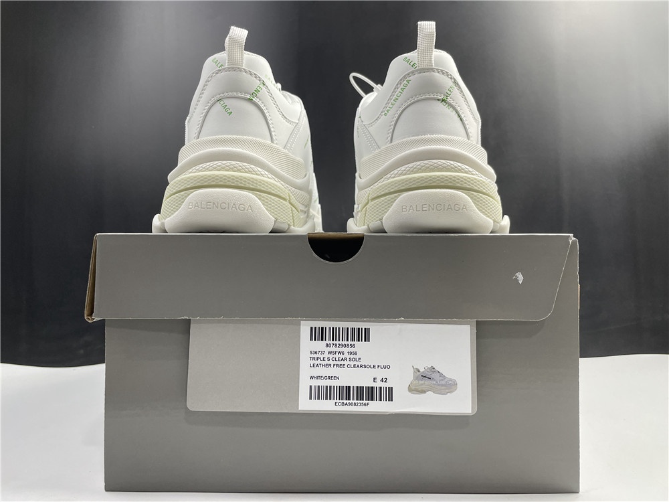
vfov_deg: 53.1
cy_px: 251
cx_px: 334
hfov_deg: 67.3
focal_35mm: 26
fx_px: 502
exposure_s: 1/100
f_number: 1.6
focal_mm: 4.2
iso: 80
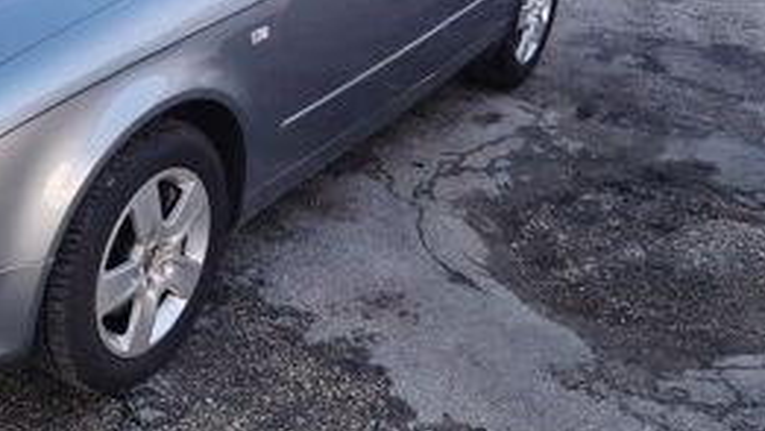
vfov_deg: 24.7
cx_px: 88
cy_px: 123
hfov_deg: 40.0
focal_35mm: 48
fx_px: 974
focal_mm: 5.25
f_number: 1.75
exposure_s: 1/155
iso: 100
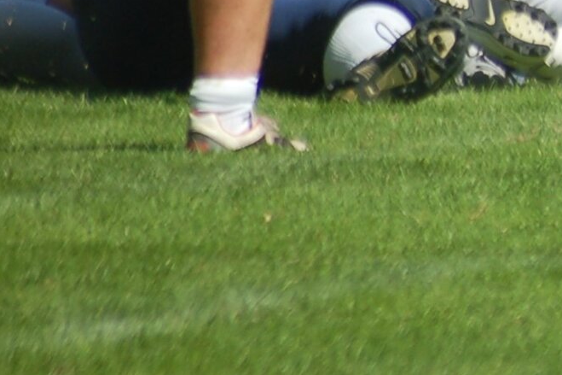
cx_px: 895
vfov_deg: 0.9
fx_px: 23409
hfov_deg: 1.4
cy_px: -229
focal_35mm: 1500
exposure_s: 1/1000
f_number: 5.6
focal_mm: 300
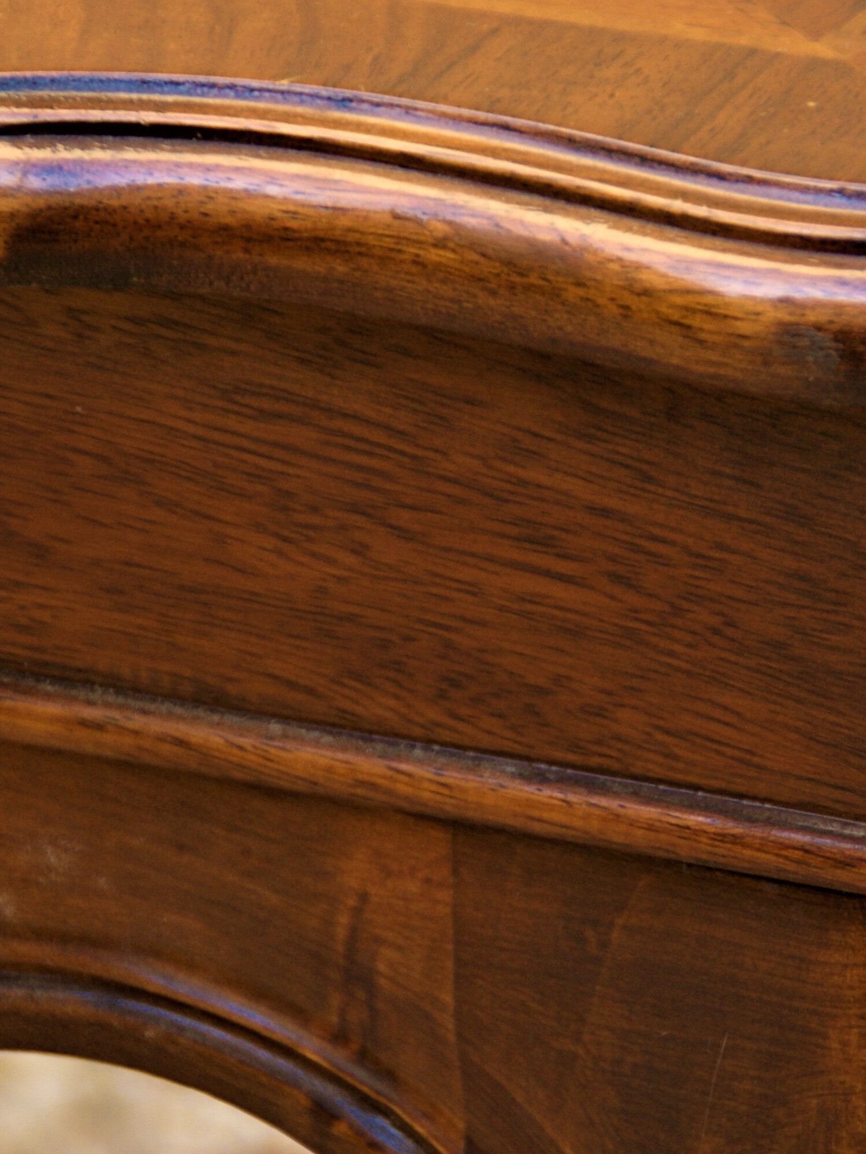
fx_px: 8438
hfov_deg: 5.9
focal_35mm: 253
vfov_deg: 7.8
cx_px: 686
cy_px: 602
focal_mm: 90
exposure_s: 1/160
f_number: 5.6
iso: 250
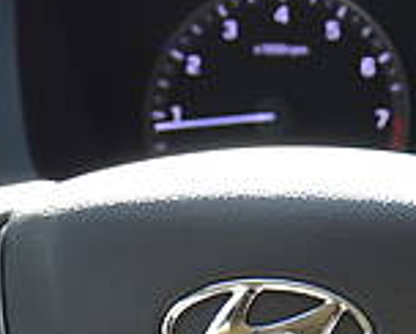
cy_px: 360
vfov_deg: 6.0
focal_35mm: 259
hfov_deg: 7.4
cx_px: 263
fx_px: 3199
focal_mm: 35
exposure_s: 1/100
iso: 400
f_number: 5
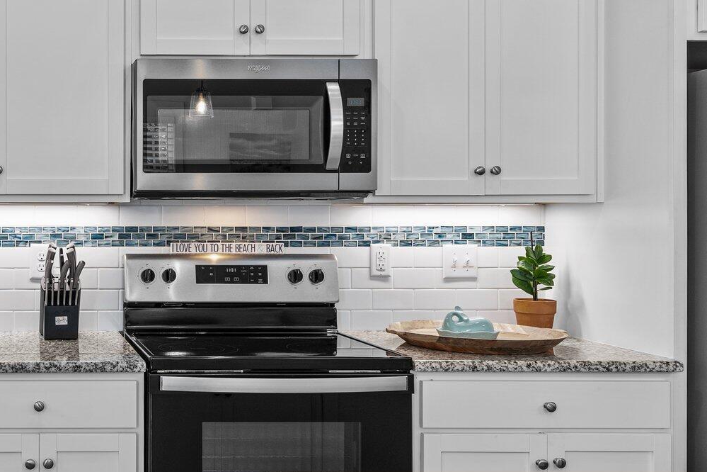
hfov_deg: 41.9
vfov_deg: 32.6
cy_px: 240
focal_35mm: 41
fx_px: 805
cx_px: 21
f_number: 5.6
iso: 1000
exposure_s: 1/30
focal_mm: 20
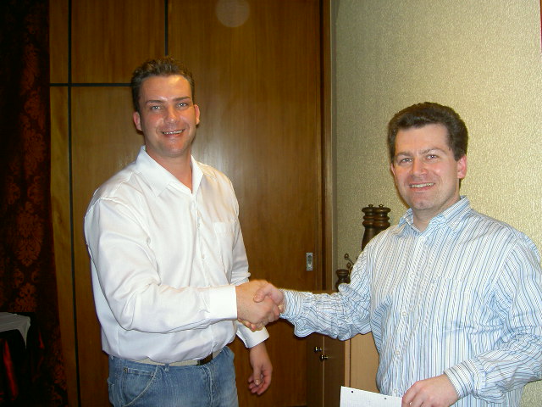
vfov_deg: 36.8
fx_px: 611
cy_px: 204
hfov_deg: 47.9
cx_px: 271
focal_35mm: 39
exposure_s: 1/59.5
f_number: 2.8
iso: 100
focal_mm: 8
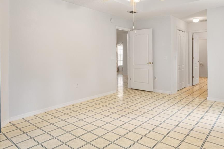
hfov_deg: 69.3
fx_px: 162
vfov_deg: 49.0
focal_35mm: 26
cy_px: 55
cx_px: 103
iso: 400
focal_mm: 14
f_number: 7.1
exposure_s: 1/13
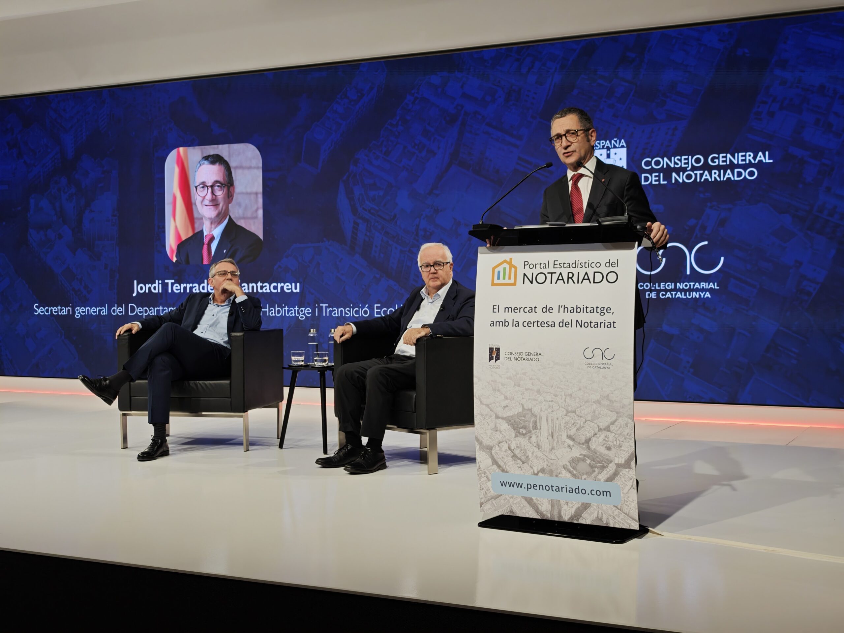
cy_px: 316
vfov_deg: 31.5
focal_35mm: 46
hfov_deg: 41.2
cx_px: 422
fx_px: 1122
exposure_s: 1/113
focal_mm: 8.72
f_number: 2.8
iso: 100
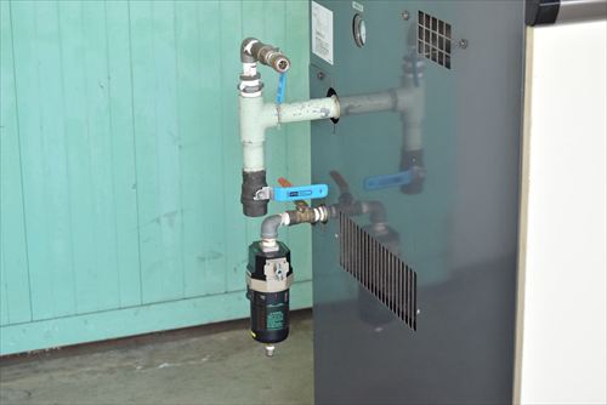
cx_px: 304
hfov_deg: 24.6
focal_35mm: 82
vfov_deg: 16.6
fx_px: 1392
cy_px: 202
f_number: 6.3
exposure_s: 1/160
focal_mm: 55
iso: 1250
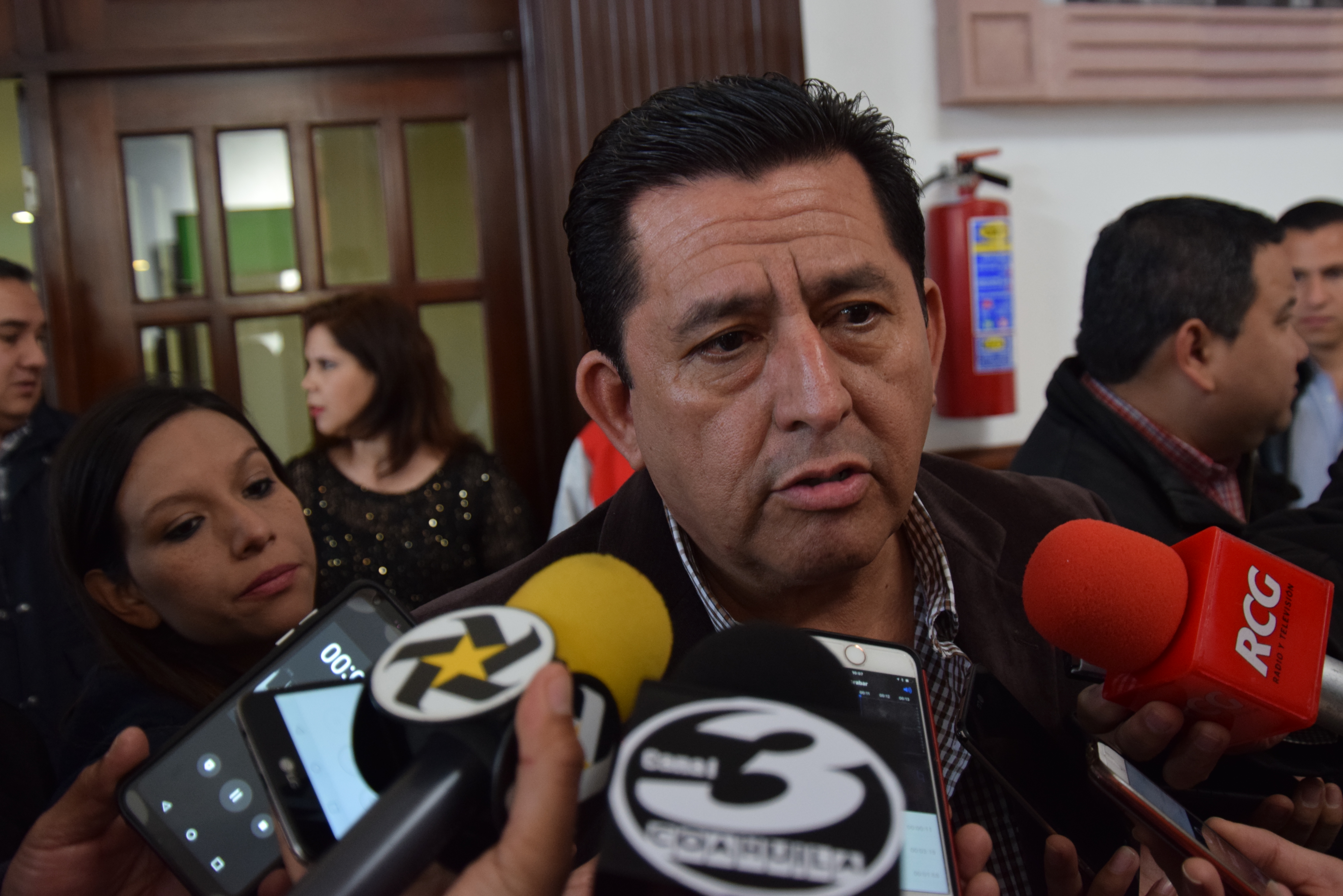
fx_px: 1343
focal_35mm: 36
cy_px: 448
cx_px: 672
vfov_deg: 36.9
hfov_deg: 53.1
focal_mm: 24
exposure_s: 1/100
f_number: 4.5
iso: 800
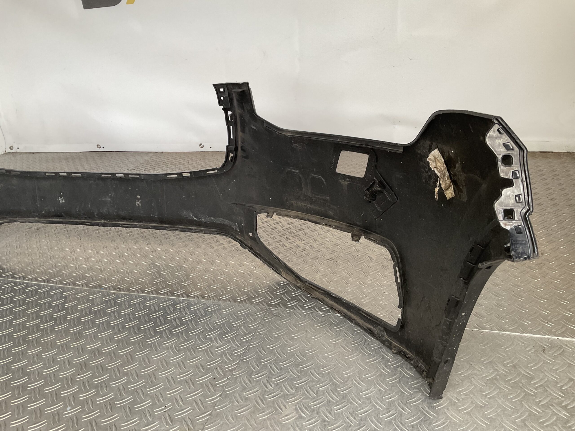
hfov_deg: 61.7
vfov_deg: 48.2
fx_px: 482
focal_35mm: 29
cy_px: 216
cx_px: 288
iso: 64
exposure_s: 1/120
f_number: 1.8
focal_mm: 3
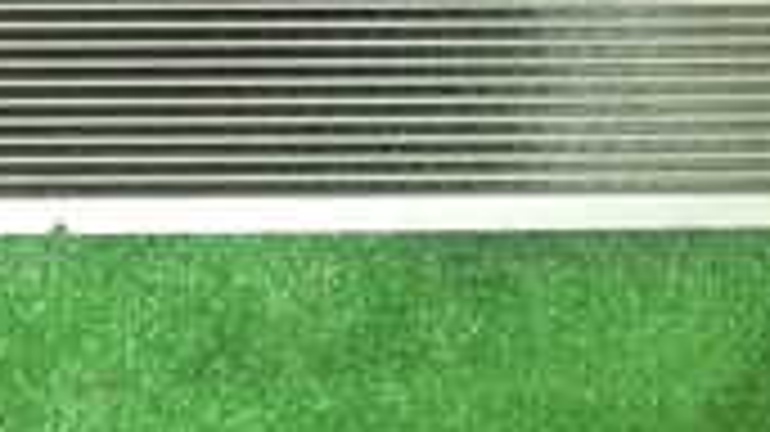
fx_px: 2347
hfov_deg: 18.6
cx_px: 531
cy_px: -346
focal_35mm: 115
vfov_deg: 10.0
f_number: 2.3
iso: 800
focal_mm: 5.5
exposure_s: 1/80
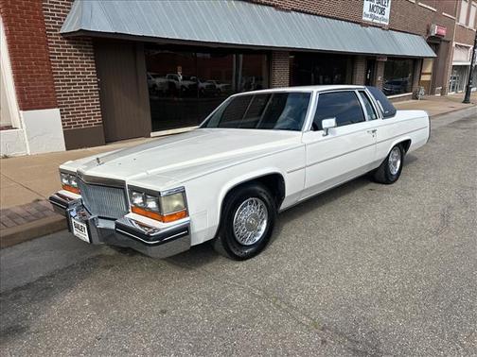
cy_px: 178
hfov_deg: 67.3
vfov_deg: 53.1
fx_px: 358
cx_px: 238
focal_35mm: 26
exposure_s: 1/4630
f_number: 1.5
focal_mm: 5.7
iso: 50
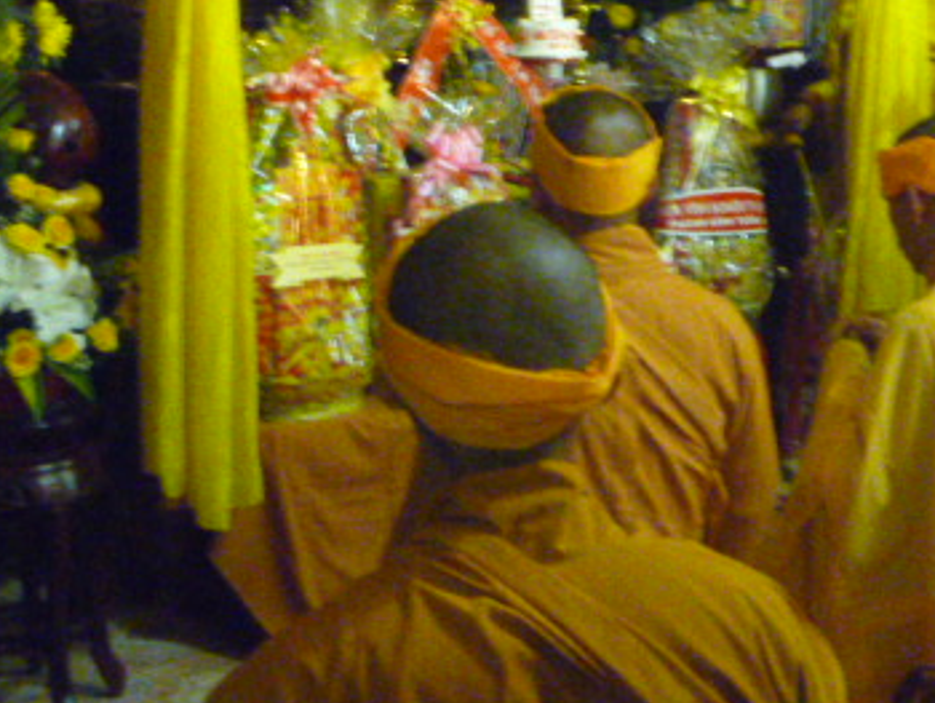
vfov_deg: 22.8
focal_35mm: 64
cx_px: 606
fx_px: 1730
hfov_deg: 30.1
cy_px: 211
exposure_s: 1/15
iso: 1250
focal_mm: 6.3
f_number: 3.5
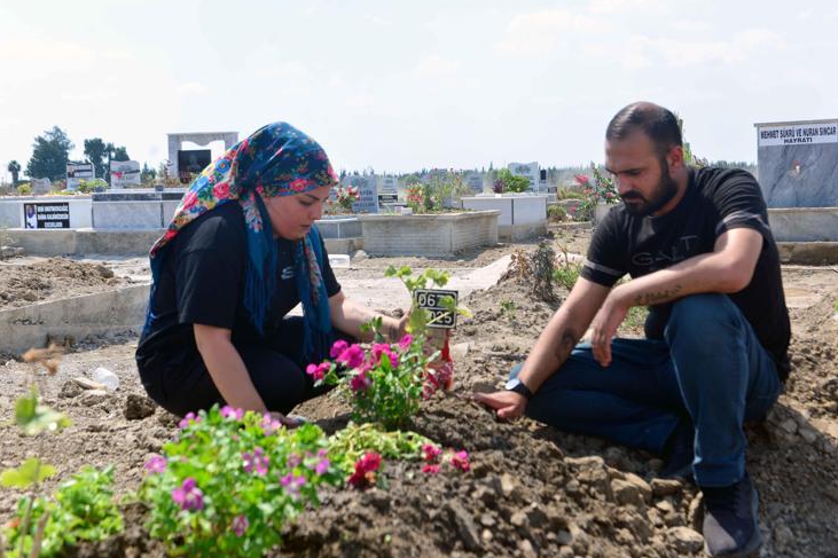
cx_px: 428
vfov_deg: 34.2
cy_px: 282
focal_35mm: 39
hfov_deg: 49.6
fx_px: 908
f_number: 5.6
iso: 250
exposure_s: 1/800
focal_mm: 38
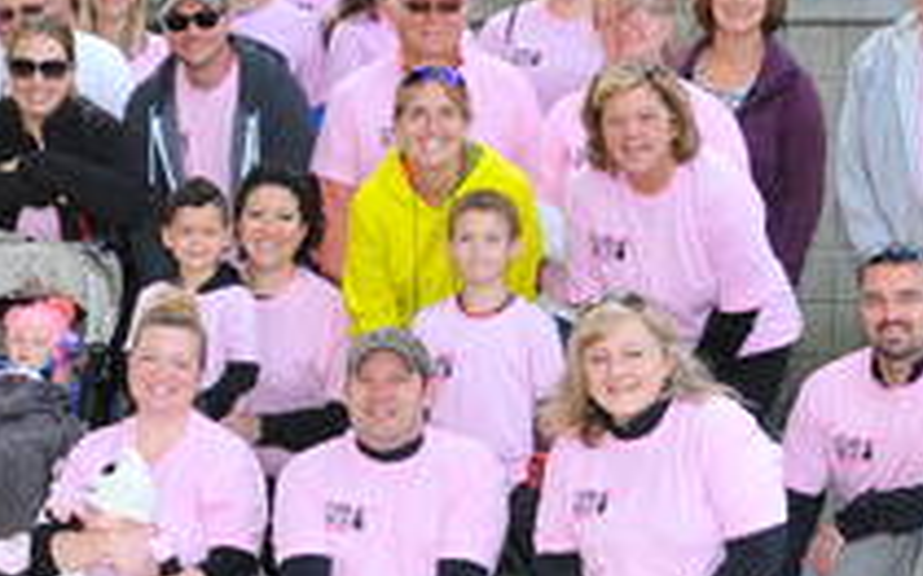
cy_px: 448
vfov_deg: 11.9
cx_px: -132
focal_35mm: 110
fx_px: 2759
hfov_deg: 18.2
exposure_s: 1/125
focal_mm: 21
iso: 400
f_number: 5.6
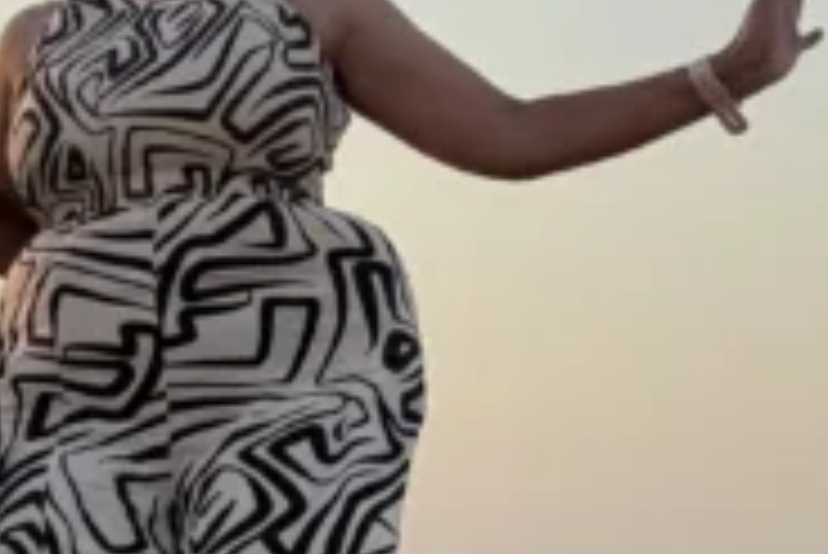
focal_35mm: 139
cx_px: -1058
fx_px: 3199
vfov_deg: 9.8
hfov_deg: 12.2
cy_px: 527
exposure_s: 1/2611
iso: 80
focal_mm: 6.76
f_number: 1.78
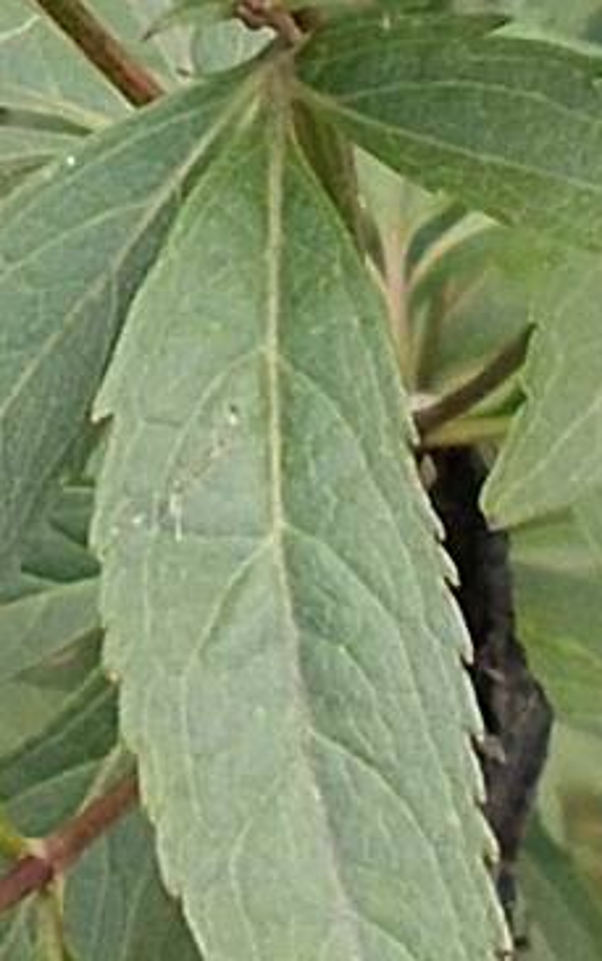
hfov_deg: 7.6
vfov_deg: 11.1
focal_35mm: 171
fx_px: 4485
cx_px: -21
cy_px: -1000
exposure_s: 1/200
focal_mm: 4.6
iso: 80
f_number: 3.2
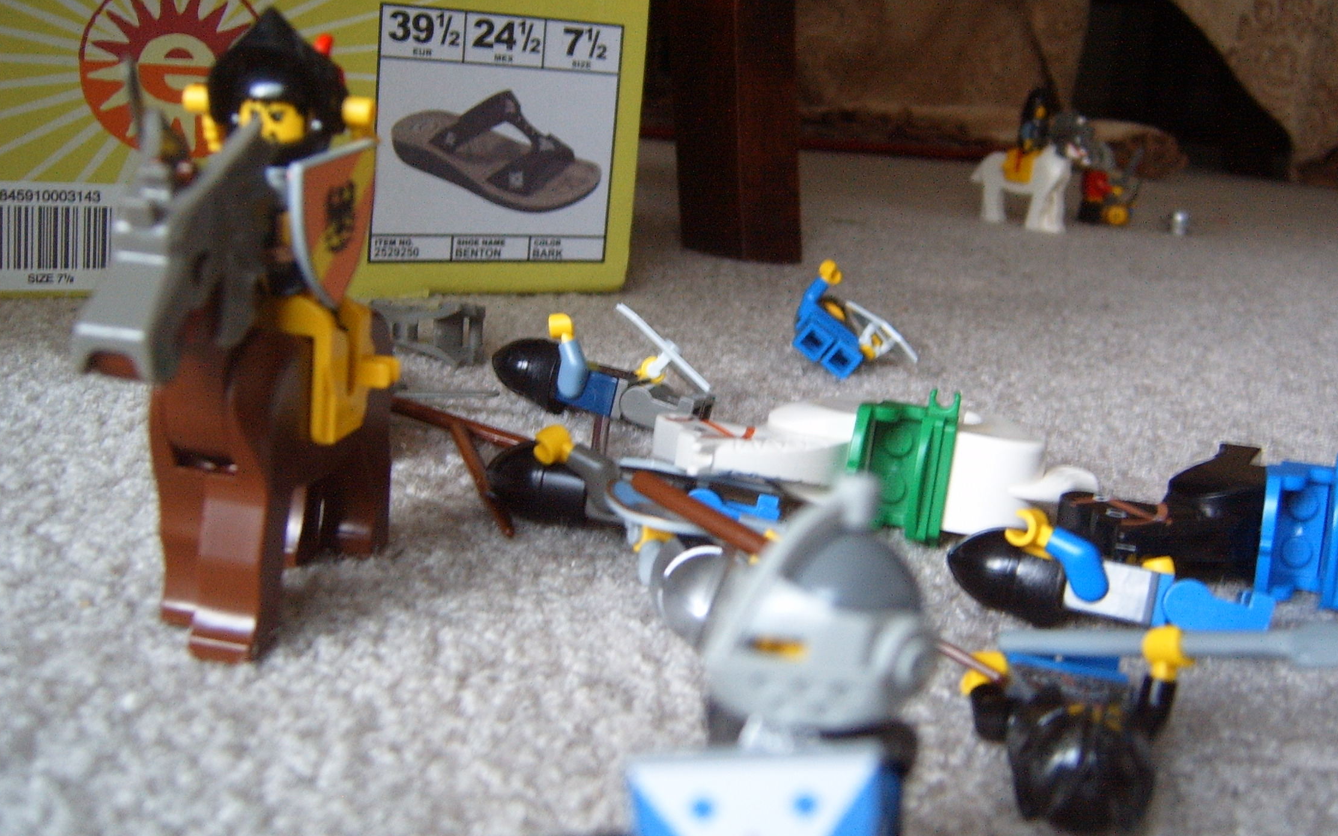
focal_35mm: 40
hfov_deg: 49.3
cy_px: 428
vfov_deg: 32.0
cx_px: 674
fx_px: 1458
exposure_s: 1/6
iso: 141
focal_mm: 6.2
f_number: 2.9
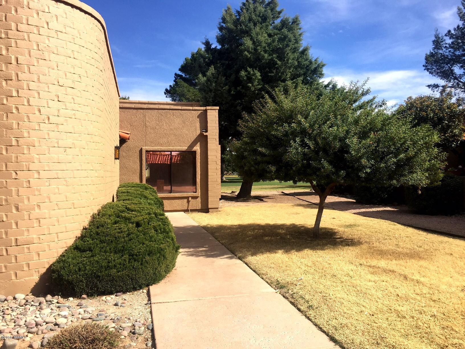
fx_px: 390
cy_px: 174
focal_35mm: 29
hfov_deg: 61.7
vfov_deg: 48.2
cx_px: 232
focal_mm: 4.15
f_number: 2.2
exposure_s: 1/1721
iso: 32
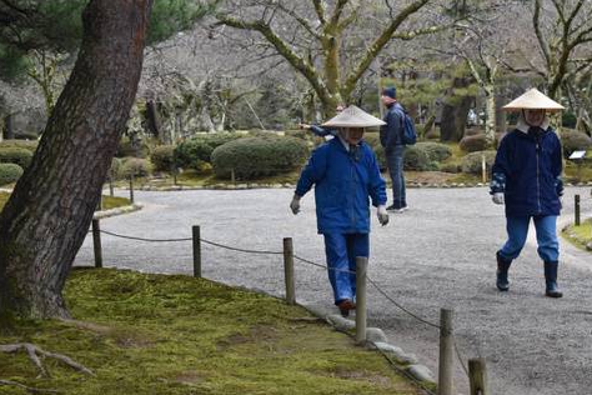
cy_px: 198
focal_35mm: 76
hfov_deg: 26.7
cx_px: 296
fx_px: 1250
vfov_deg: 17.9
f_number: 5.6
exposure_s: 1/800
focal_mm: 50
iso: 800
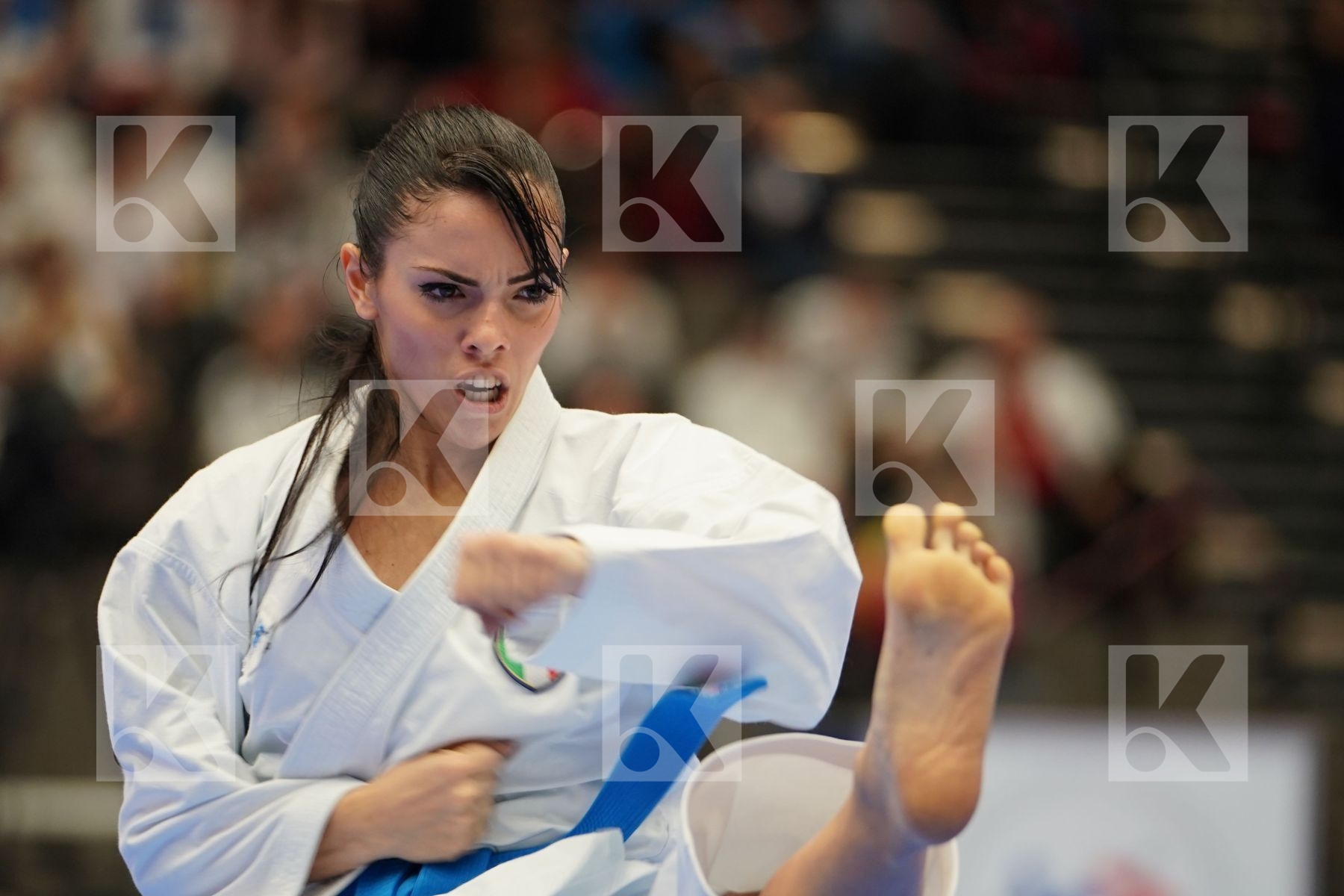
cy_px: 448
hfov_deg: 7.6
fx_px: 10117
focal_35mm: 271
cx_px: 672
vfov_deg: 5.1
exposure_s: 1/320
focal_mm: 181
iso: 800
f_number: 2.8
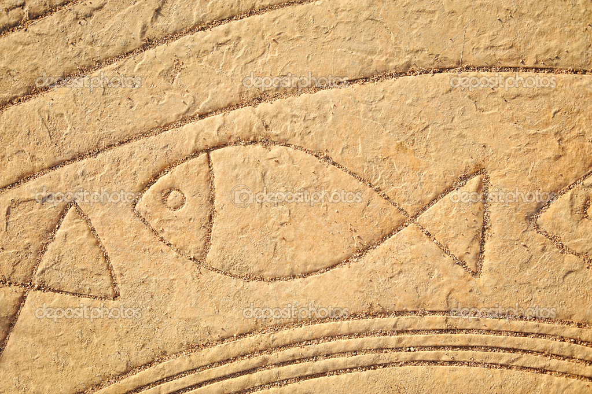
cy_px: 197
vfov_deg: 35.0
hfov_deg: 50.7
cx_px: 296
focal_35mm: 38
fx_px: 625
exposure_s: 1/1250
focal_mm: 38
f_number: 2.8
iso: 250
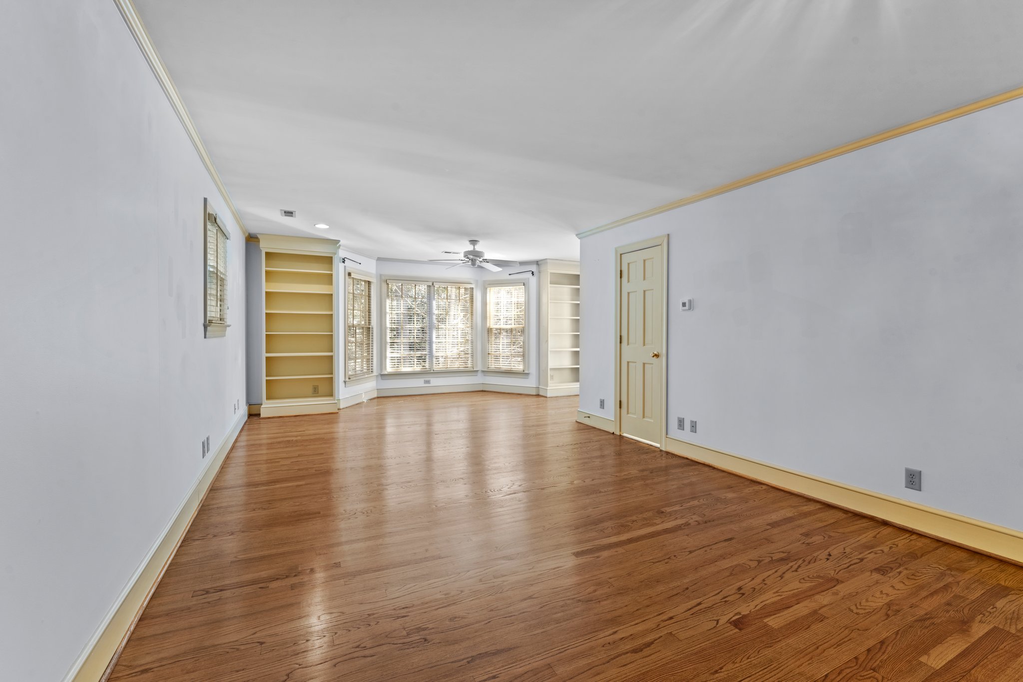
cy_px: 341
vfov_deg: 77.3
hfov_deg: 100.4
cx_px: 512
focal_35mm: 15
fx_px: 426
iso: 400
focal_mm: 15
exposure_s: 1/2
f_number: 7.1
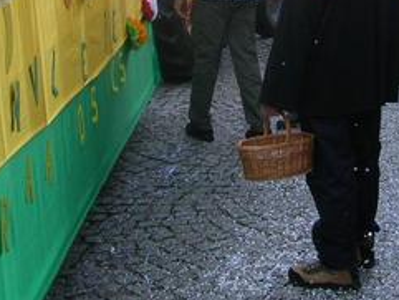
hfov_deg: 20.9
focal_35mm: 93
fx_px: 1072
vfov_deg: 15.3
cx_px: 285
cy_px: -71
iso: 50
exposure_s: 1/271
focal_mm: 5.8
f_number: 2.8
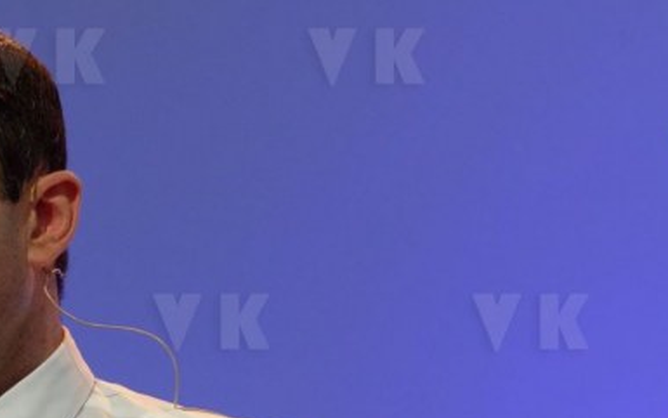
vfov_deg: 2.1
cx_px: 47
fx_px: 11547
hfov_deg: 3.3
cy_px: 375
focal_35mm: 634
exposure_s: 1/160
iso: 1000
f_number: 5.6
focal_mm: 200
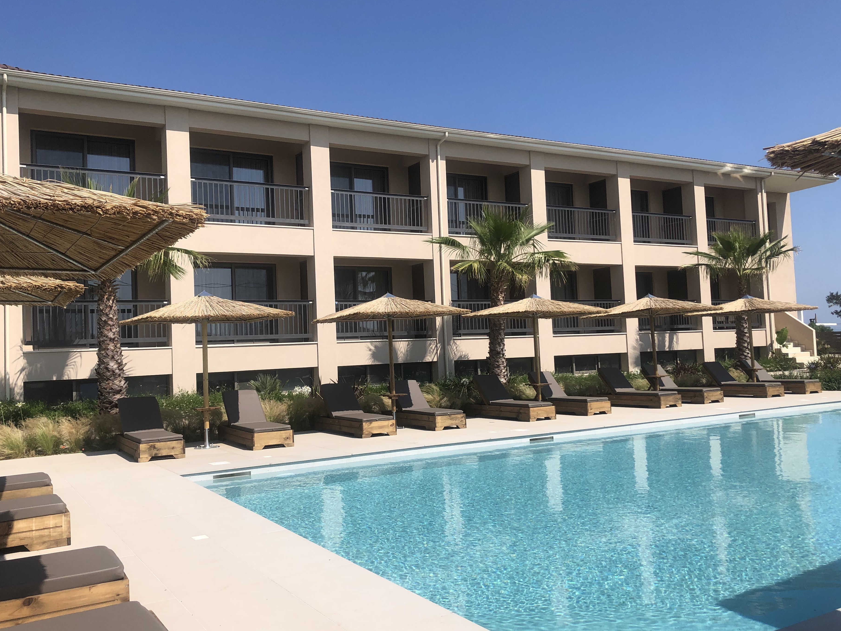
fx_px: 753
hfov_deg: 58.3
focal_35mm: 31
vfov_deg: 45.4
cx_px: 396
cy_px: 321
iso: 20
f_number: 1.8
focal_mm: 3.99
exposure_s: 1/3003
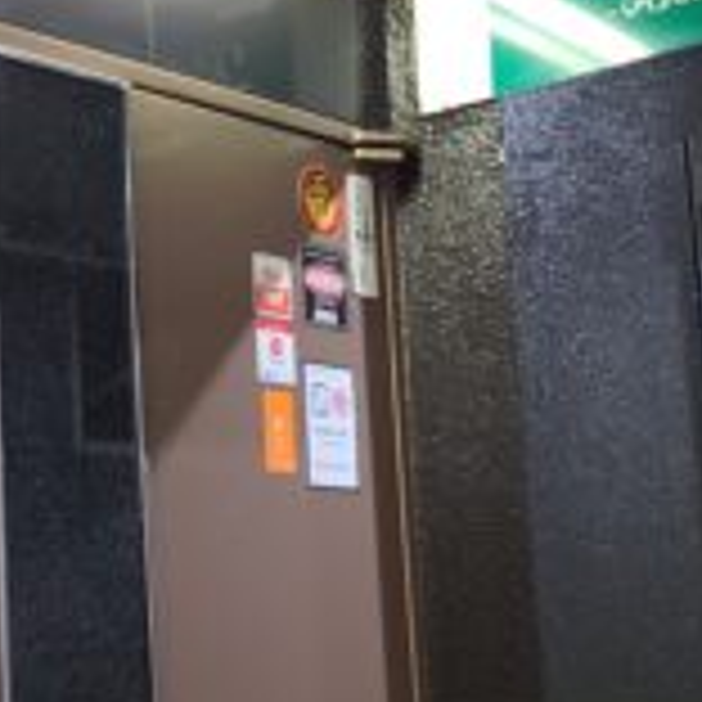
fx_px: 1675
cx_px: -117
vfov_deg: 23.7
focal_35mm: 73
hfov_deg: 22.1
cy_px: 349
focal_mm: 5.9
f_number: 2
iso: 500
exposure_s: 1/40
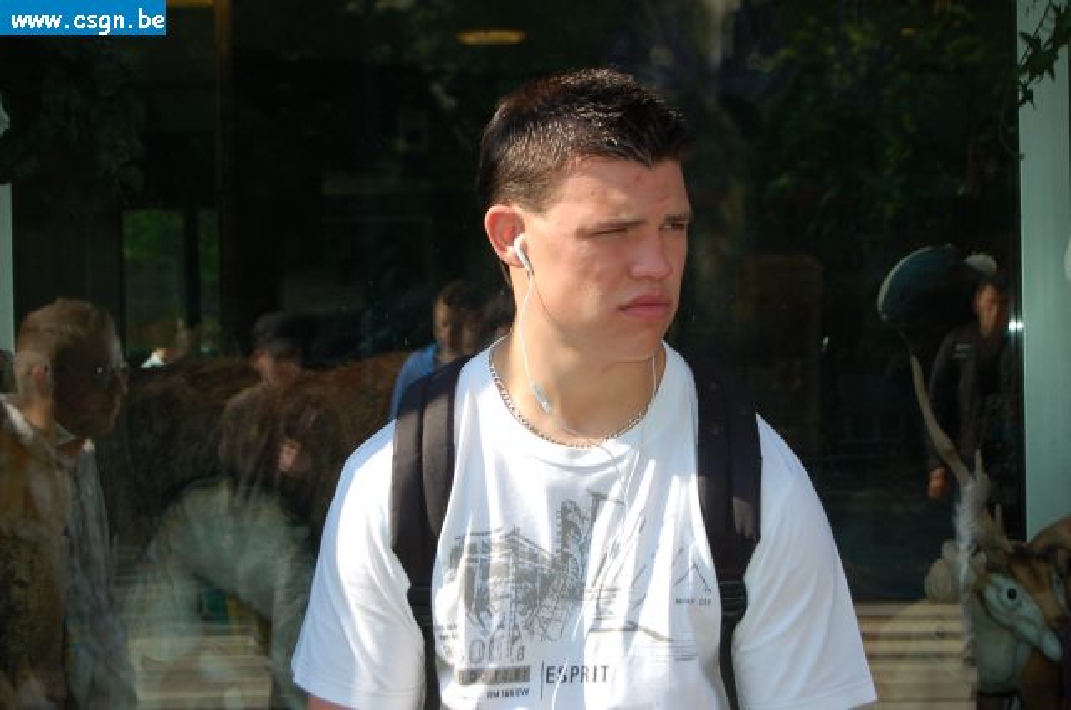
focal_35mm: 82
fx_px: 2449
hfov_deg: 24.7
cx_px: 536
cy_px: 355
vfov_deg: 16.5
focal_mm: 55
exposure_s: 1/500
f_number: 5.6
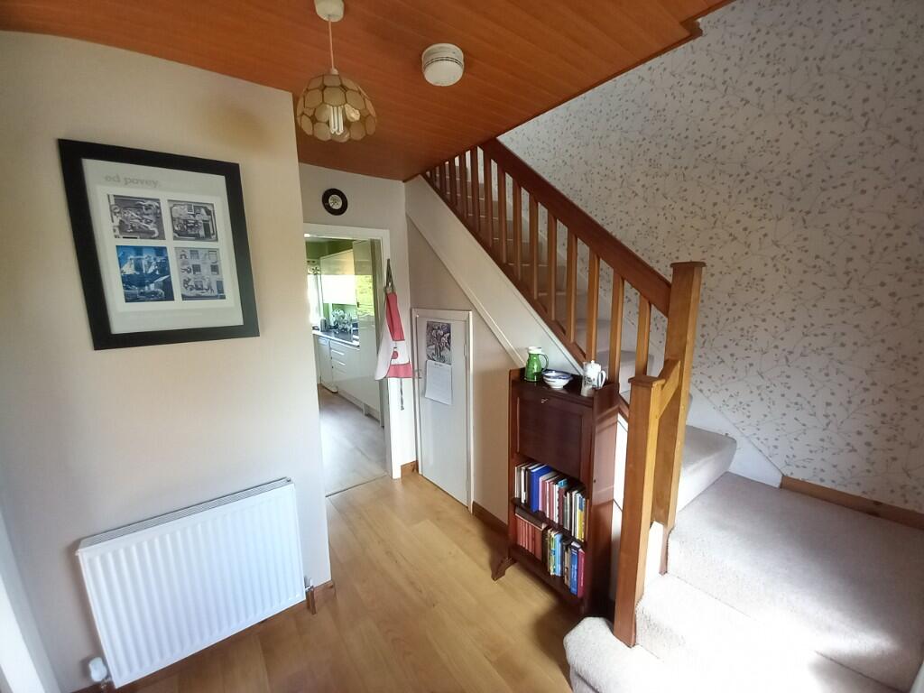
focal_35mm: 13
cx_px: 462
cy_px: 346
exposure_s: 1/50
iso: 160
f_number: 2.2
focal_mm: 1.13
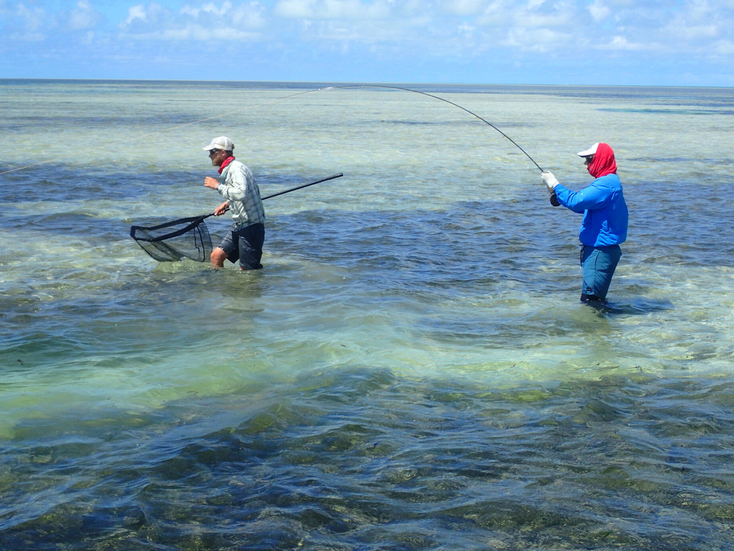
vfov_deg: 24.8
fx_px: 1251
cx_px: 371
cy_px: 273
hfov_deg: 32.7
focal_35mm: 59
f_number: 5
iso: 100
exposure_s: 1/640
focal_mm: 10.29
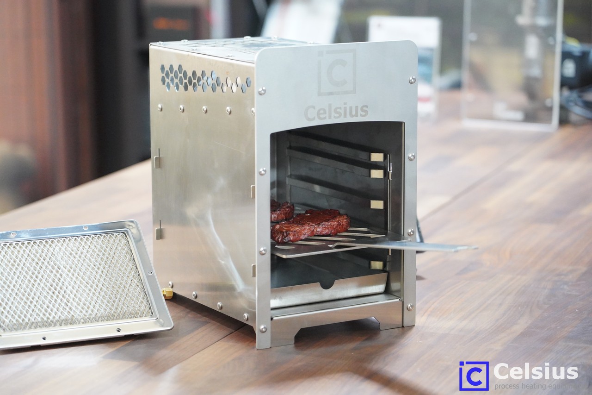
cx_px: 296
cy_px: 198
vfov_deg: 13.0
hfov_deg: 19.5
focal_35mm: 105
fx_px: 1726
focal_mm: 105
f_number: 4
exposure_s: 1/100
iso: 12800
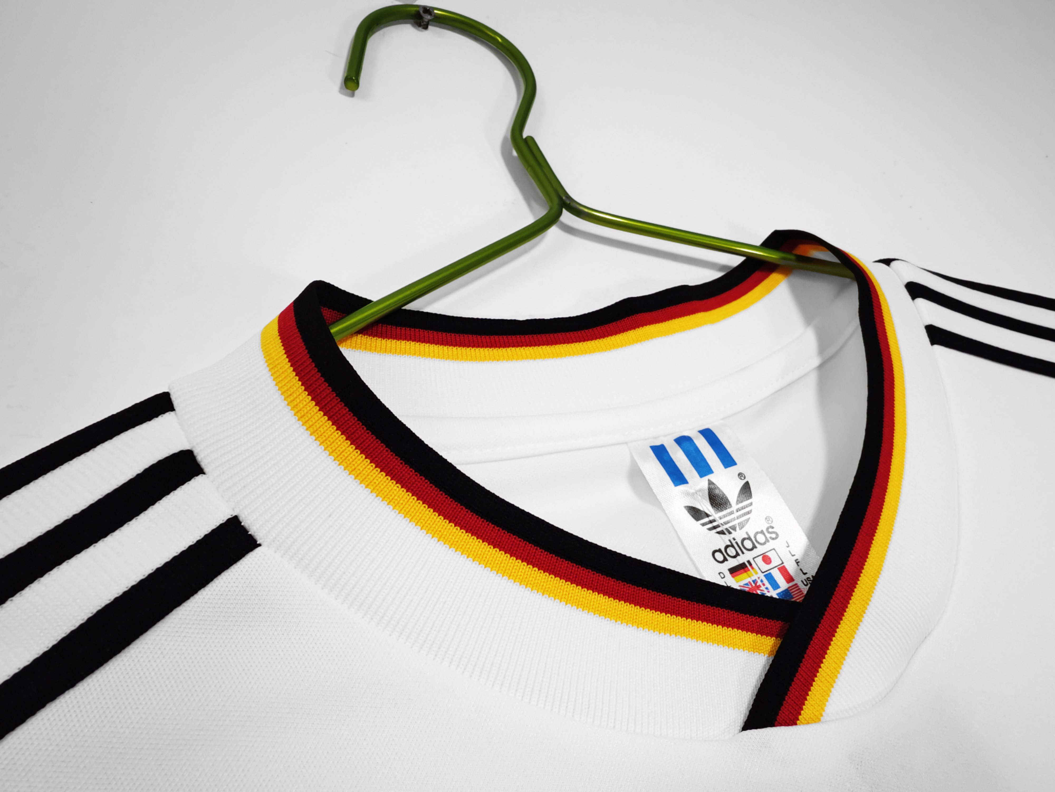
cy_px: 396
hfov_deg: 73.9
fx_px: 701
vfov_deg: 58.9
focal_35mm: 23
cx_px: 528
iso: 196
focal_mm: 2.59
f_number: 2.2
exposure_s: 1/100
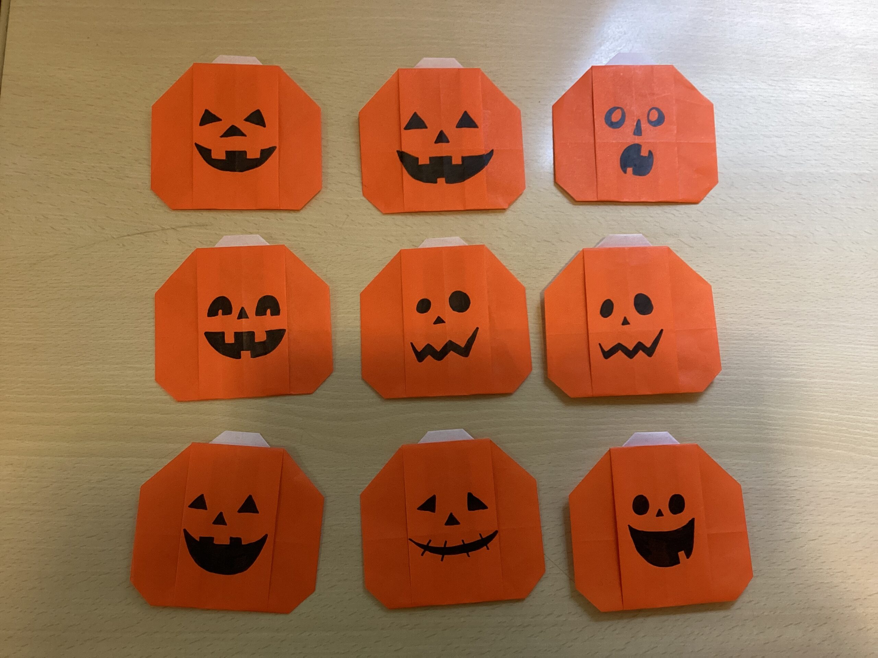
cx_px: 439
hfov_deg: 58.4
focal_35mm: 31
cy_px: 329
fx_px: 786
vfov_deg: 45.4
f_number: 2.4
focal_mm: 3.3
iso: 160
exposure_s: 1/60
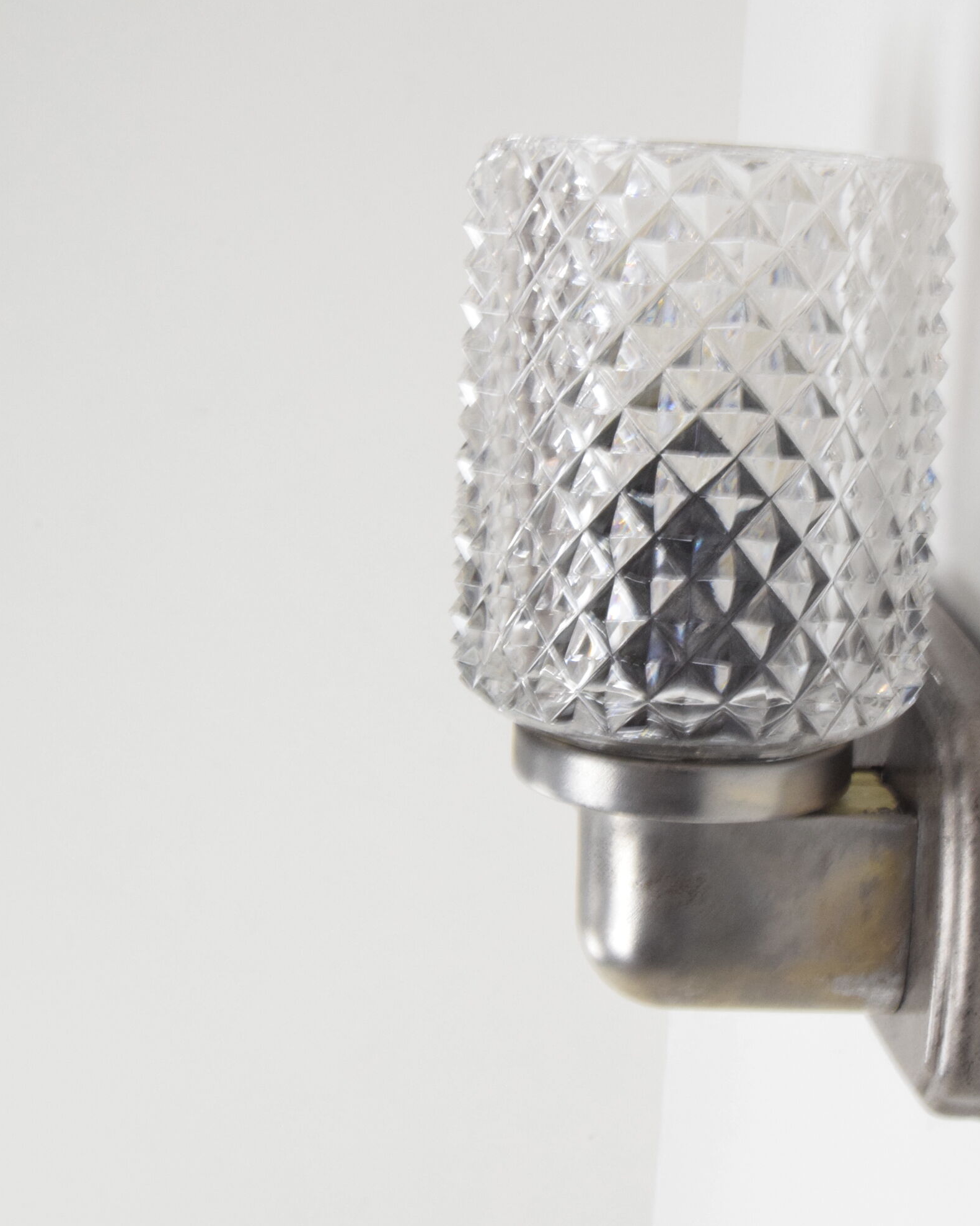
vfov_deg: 29.6
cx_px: 795
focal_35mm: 64
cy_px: 617
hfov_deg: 23.5
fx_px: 2320
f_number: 29
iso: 1600
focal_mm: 30
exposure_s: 1/13
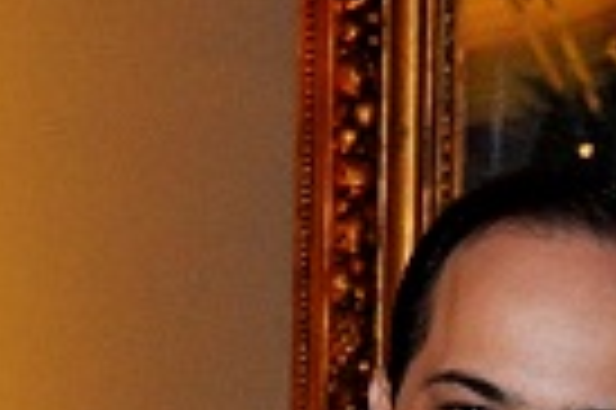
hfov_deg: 6.1
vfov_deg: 4.1
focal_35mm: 330
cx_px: 1095
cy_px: 791
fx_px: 5640
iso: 1600
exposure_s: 1/60
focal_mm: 50
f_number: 7.1
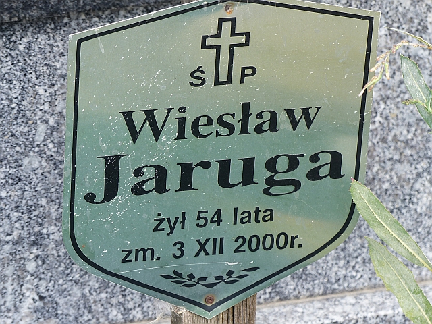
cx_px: 216
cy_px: 162
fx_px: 3107
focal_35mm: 249
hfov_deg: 8.0
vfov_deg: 6.0
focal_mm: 44.8
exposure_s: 1/160
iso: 100
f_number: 4
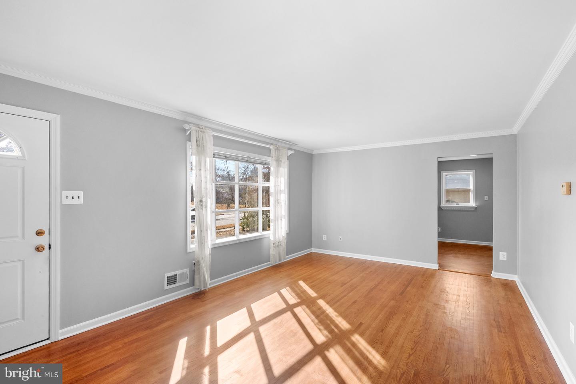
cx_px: 288
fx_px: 256
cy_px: 192
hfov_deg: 96.7
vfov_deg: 73.8
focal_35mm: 16
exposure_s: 1/100
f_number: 8
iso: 800
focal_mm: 16
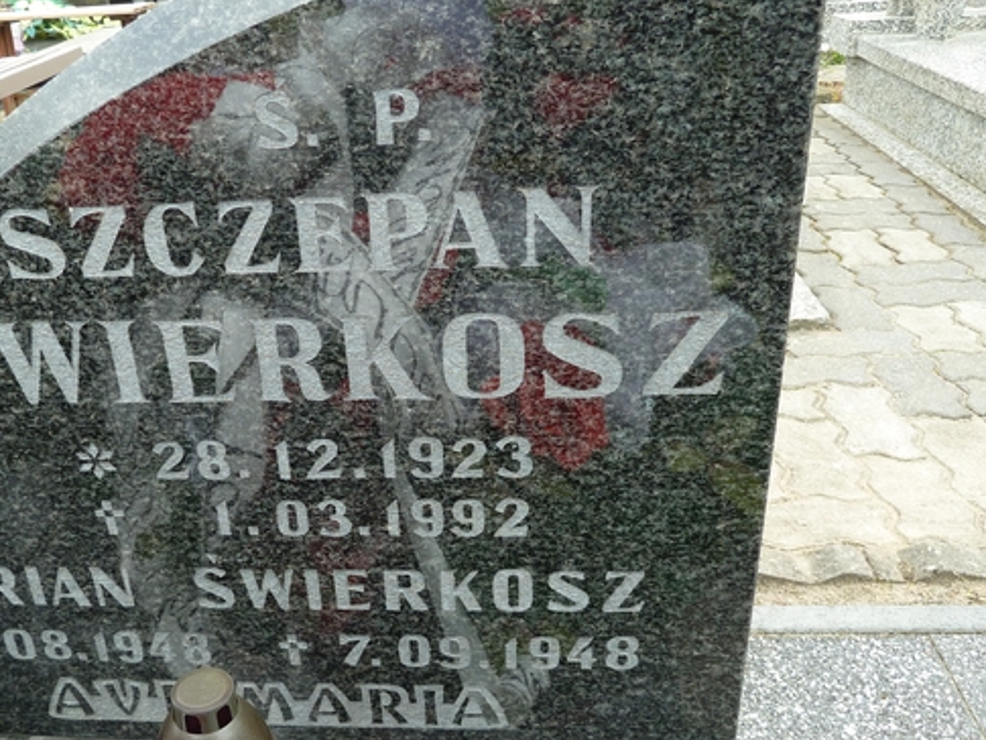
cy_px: 382
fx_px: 940
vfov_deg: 43.0
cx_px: 382
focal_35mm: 33
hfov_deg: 54.8
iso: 80
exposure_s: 1/100
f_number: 3.5
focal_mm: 4.1
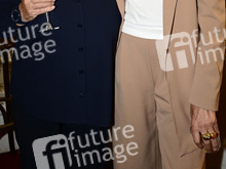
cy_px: -4
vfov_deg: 24.8
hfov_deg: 34.3
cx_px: 115
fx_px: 366
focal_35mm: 56
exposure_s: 1/200
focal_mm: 32
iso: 1250
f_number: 5
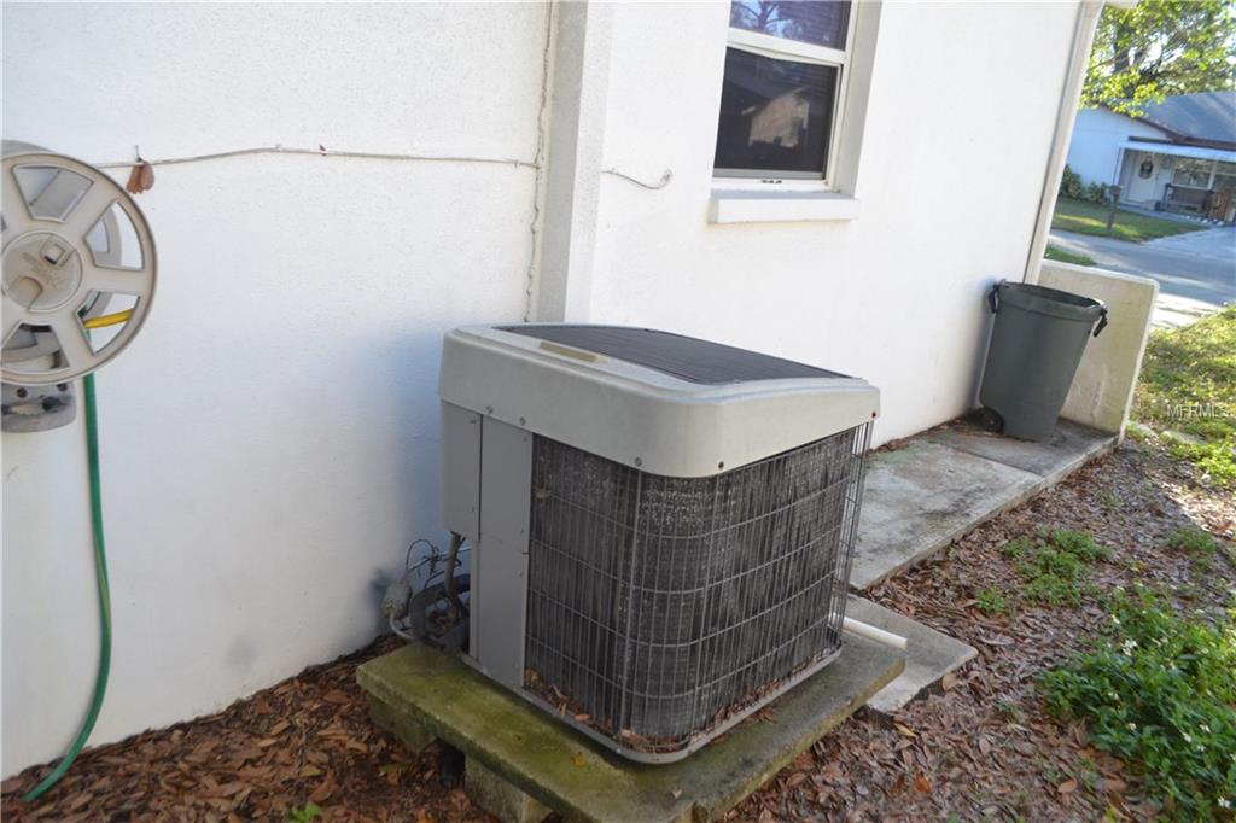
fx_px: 927
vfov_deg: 47.9
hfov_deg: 67.4
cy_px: 412
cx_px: 618
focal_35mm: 27
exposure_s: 1/125
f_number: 5.6
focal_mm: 18
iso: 200
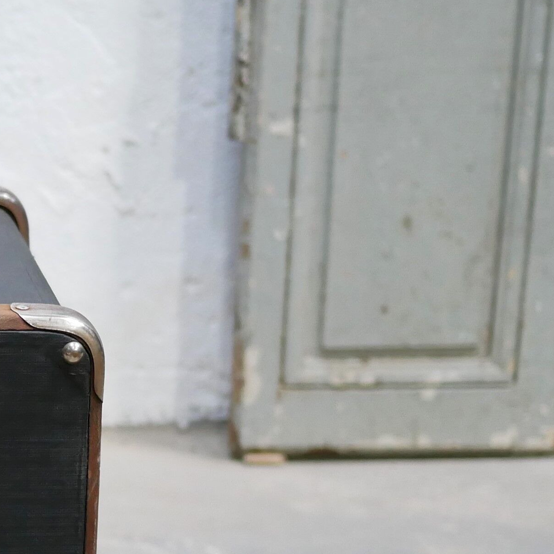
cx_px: -149
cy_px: 440
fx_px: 2426
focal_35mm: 134
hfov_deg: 12.6
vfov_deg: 13.0
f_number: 1.7
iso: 640
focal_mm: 20
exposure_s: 1/60
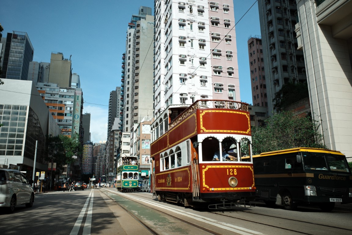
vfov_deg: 46.4
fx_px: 274
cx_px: 176
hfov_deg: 65.5
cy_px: 118
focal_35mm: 28
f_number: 5
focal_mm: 18.3
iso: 200
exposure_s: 1/800
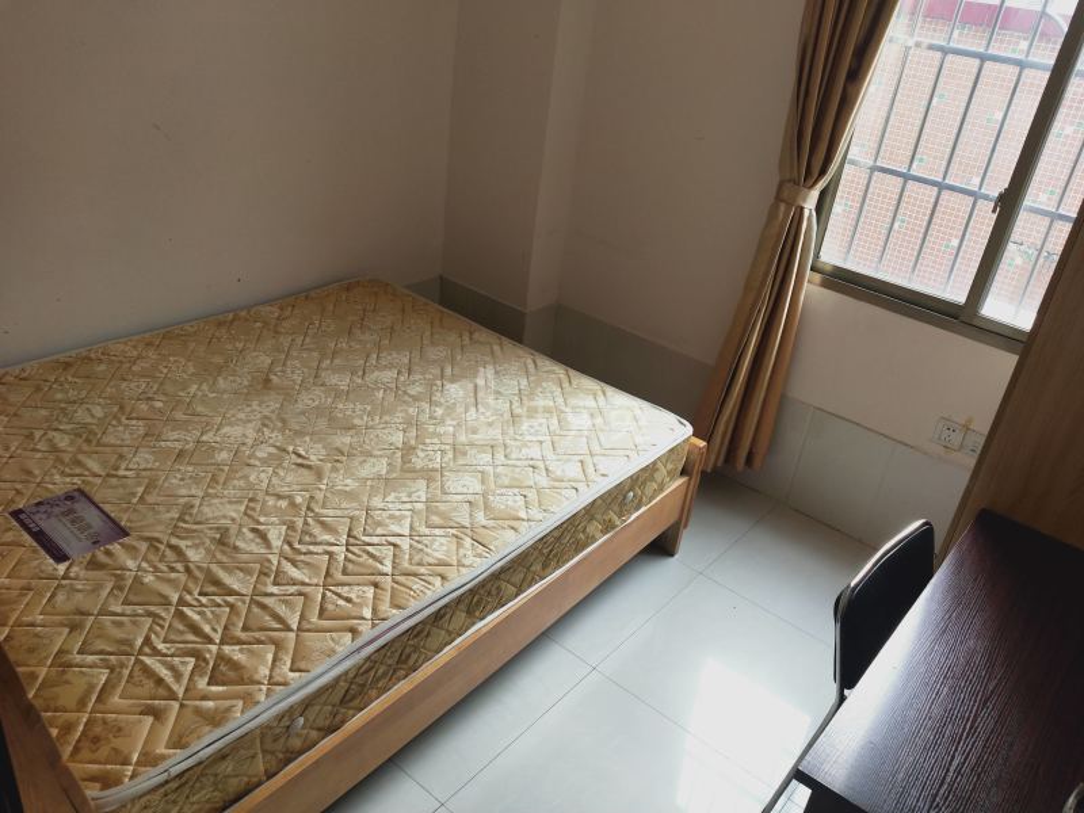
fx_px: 720
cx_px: 542
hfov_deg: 73.9
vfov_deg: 58.9
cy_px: 406
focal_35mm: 23
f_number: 1.7
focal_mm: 3.99
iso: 77
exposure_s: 1/100
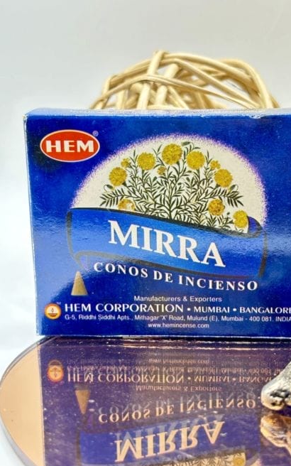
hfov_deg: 23.1
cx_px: 177
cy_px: 236
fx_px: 711
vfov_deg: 36.3
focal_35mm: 56
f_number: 1.6
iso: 100
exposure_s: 1/50
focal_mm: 5.96
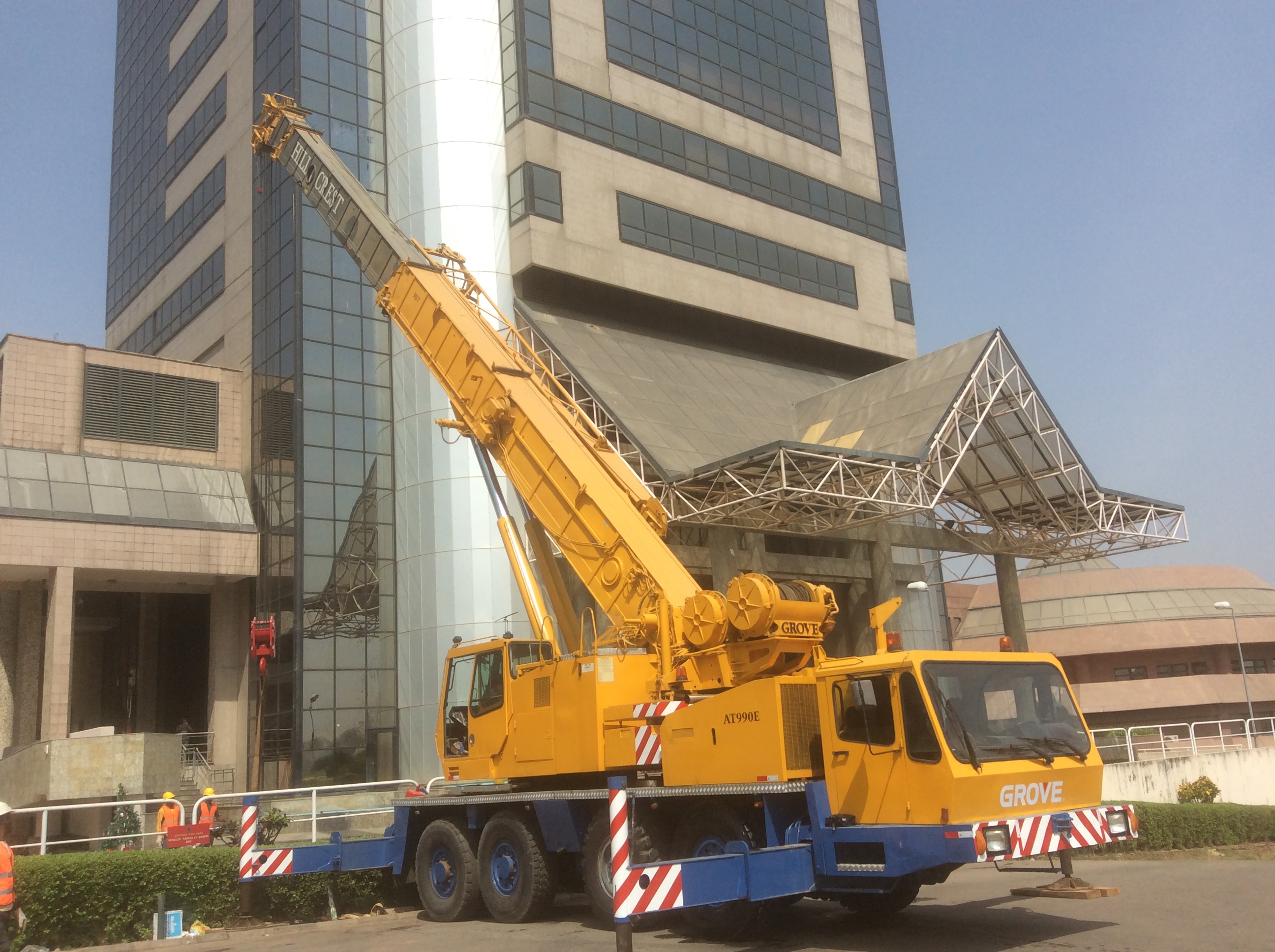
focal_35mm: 32
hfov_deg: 56.9
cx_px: 638
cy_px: 476
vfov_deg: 44.1
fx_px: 1177
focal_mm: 3.3
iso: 32
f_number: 2.4
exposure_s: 1/1300
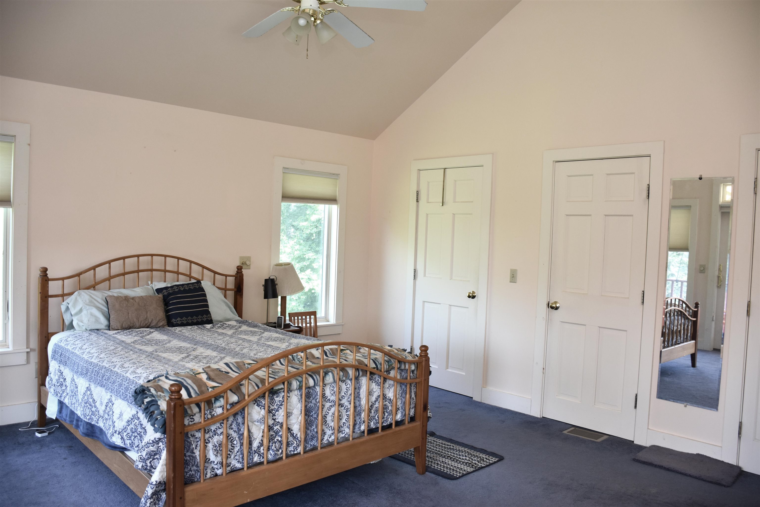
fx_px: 570
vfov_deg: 47.9
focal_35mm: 27
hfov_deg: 67.4
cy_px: 254
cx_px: 380
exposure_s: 1/60
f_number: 4
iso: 500
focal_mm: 18
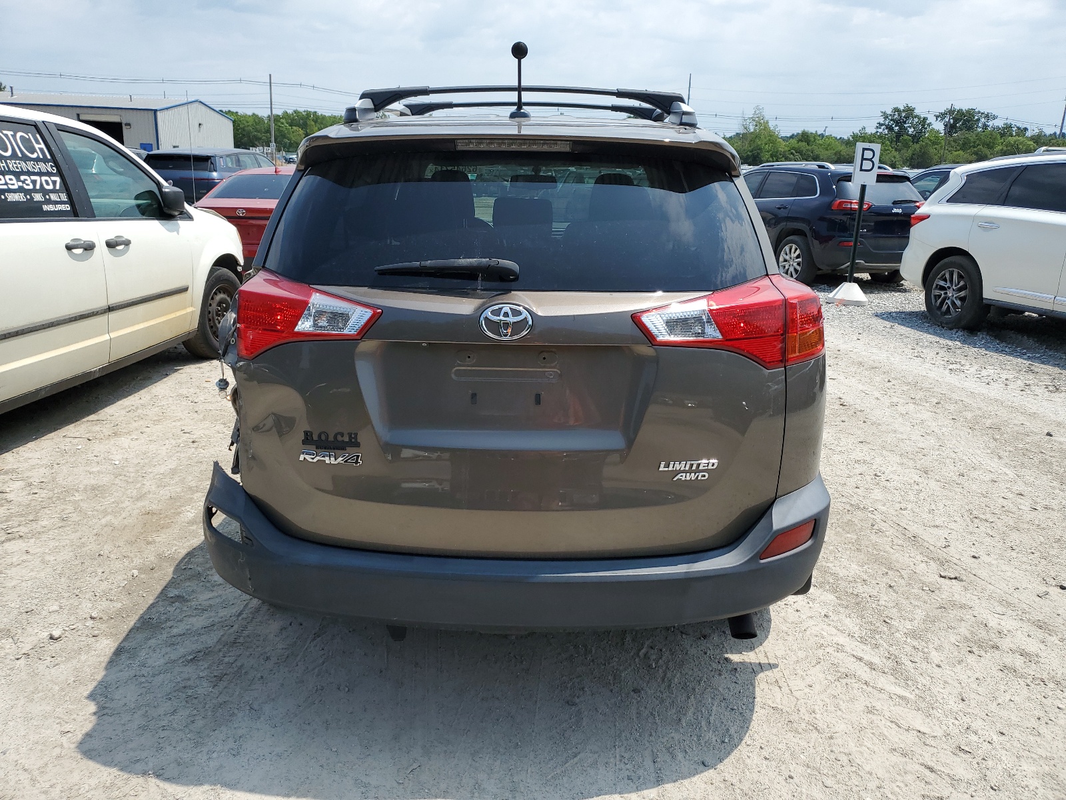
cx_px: 533
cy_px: 400
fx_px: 801
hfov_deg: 67.3
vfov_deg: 53.1
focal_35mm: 26
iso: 50
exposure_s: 1/3333
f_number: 1.5
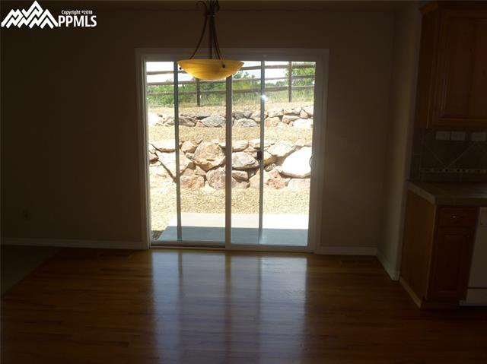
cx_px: 244
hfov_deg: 63.5
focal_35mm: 28
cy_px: 182
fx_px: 394
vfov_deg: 49.7
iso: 100
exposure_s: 1/250
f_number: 3.3
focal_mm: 5
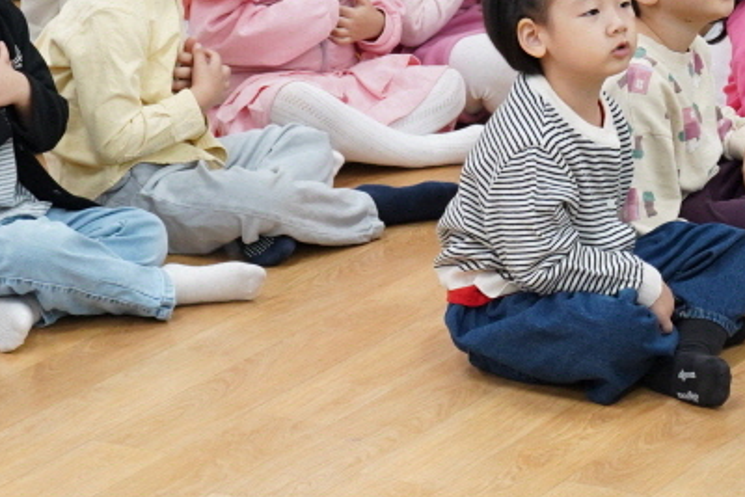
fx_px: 3498
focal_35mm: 169
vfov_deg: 8.1
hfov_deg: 12.1
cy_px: -70
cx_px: 665
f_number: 5.6
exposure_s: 1/80
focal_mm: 52
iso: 2500
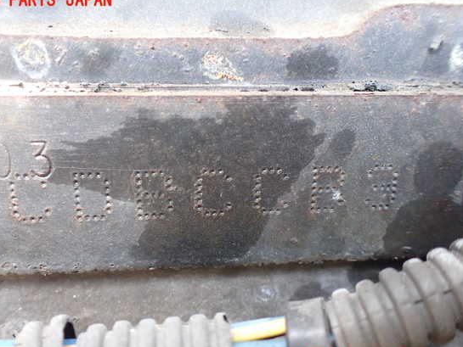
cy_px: 181
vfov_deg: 43.0
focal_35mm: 33
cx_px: 212
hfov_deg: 55.3
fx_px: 441
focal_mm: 5.4
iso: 800
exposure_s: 1/125
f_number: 2.3
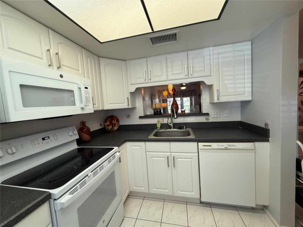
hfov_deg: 102.1
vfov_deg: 85.7
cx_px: 152
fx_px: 123
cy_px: 114
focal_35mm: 14
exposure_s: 1/120
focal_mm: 2.22
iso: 160
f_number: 2.2
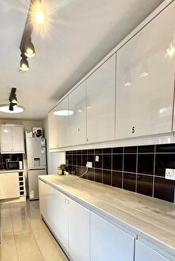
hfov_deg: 54.3
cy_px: 176
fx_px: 167
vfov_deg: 73.5
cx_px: 61
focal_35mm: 23
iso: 320
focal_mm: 2.22
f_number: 2.2
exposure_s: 1/50
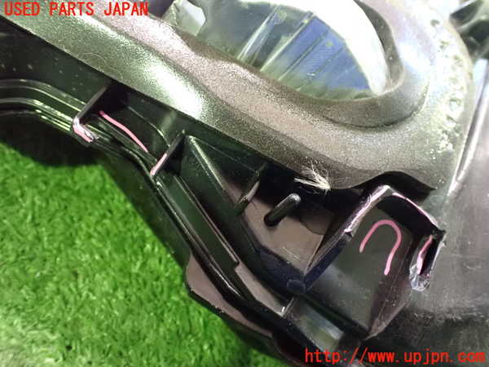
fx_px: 424
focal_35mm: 30
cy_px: 184
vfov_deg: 46.8
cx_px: 244
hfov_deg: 60.0
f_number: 2.3
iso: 1600
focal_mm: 5.4
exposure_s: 1/30
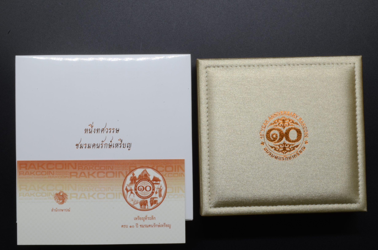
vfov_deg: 22.5
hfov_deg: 33.5
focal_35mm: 60
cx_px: 189
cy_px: 125
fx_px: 629
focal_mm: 40
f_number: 36
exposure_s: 1/2
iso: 100
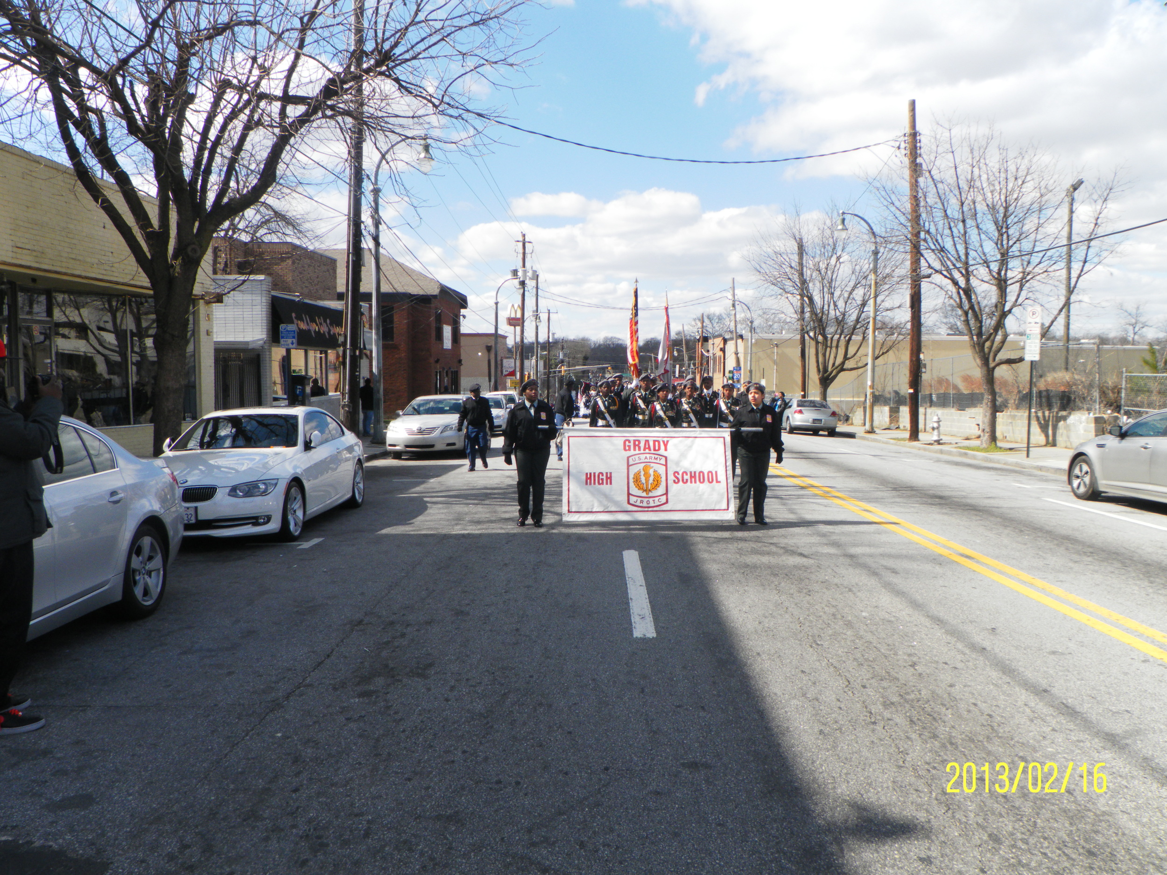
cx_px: 584
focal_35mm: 29
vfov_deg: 48.2
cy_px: 438
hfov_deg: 61.7
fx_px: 978
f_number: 5.6
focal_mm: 5.2
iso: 80
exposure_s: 1/250
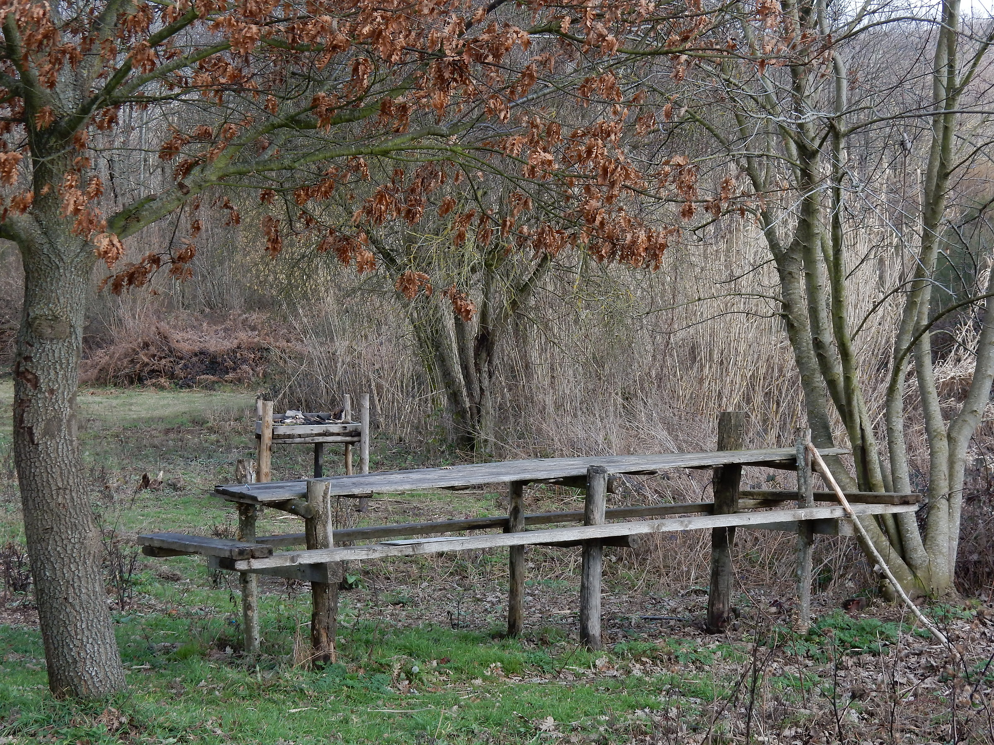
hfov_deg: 27.4
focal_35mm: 71
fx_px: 2039
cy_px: 372
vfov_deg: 20.7
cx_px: 497
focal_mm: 12.6
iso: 125
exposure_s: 1/200
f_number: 4.8
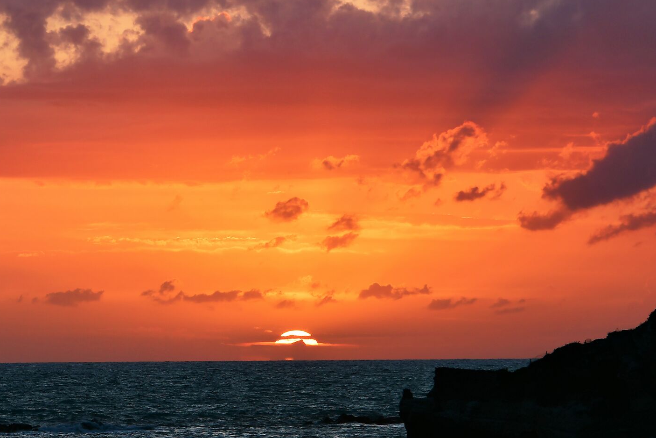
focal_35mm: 256
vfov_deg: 5.4
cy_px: 272
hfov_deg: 8.0
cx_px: 150
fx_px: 4666
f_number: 6.3
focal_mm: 100
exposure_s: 1/160
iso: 100
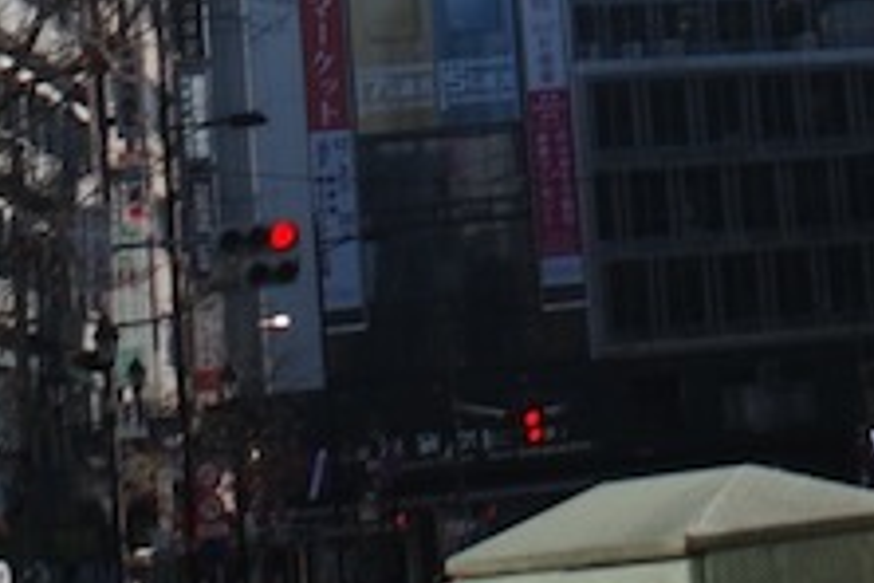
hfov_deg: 10.0
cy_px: -1188
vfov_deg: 6.2
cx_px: 1063
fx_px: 4904
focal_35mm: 202
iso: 200
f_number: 5.6
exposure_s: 1/1000
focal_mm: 18.3
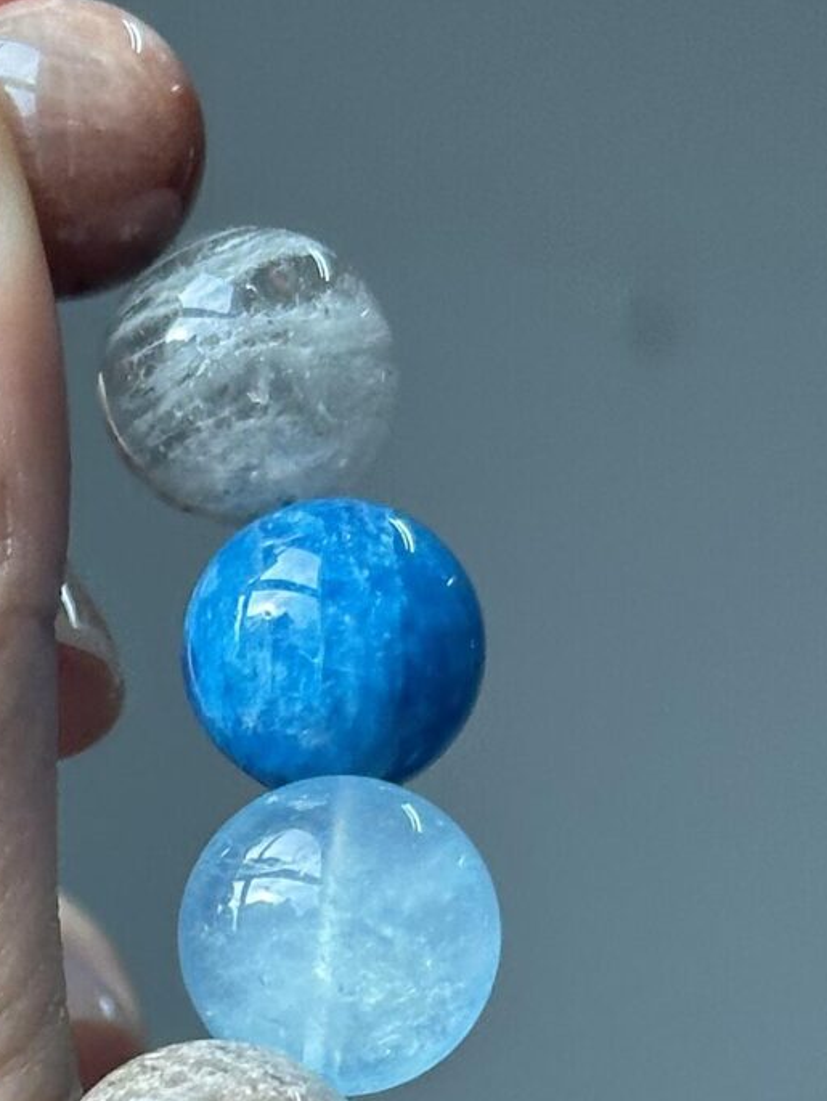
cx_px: -228
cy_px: 1242
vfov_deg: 10.9
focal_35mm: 179
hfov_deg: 8.2
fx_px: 5698
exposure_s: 1/223
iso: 64
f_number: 1.78
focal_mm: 6.86
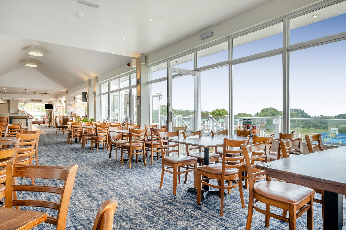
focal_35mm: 22
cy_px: 115
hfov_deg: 78.6
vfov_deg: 57.2
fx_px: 211
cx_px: 173
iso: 640
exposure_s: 1/1100
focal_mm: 14.5
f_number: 8
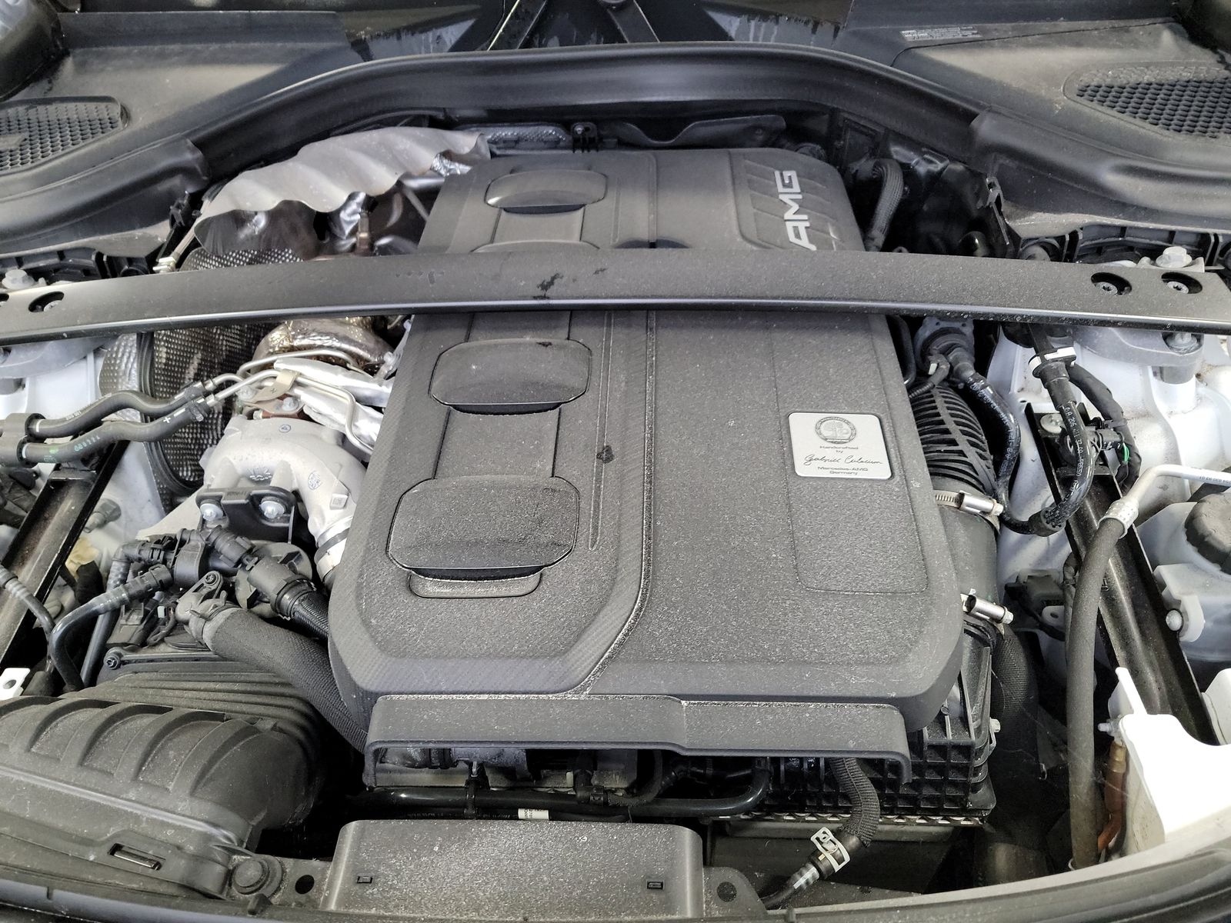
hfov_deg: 71.6
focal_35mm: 24
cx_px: 616
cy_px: 462
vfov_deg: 56.8
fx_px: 853
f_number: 1.8
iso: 1184
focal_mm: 6.7
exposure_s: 1/59
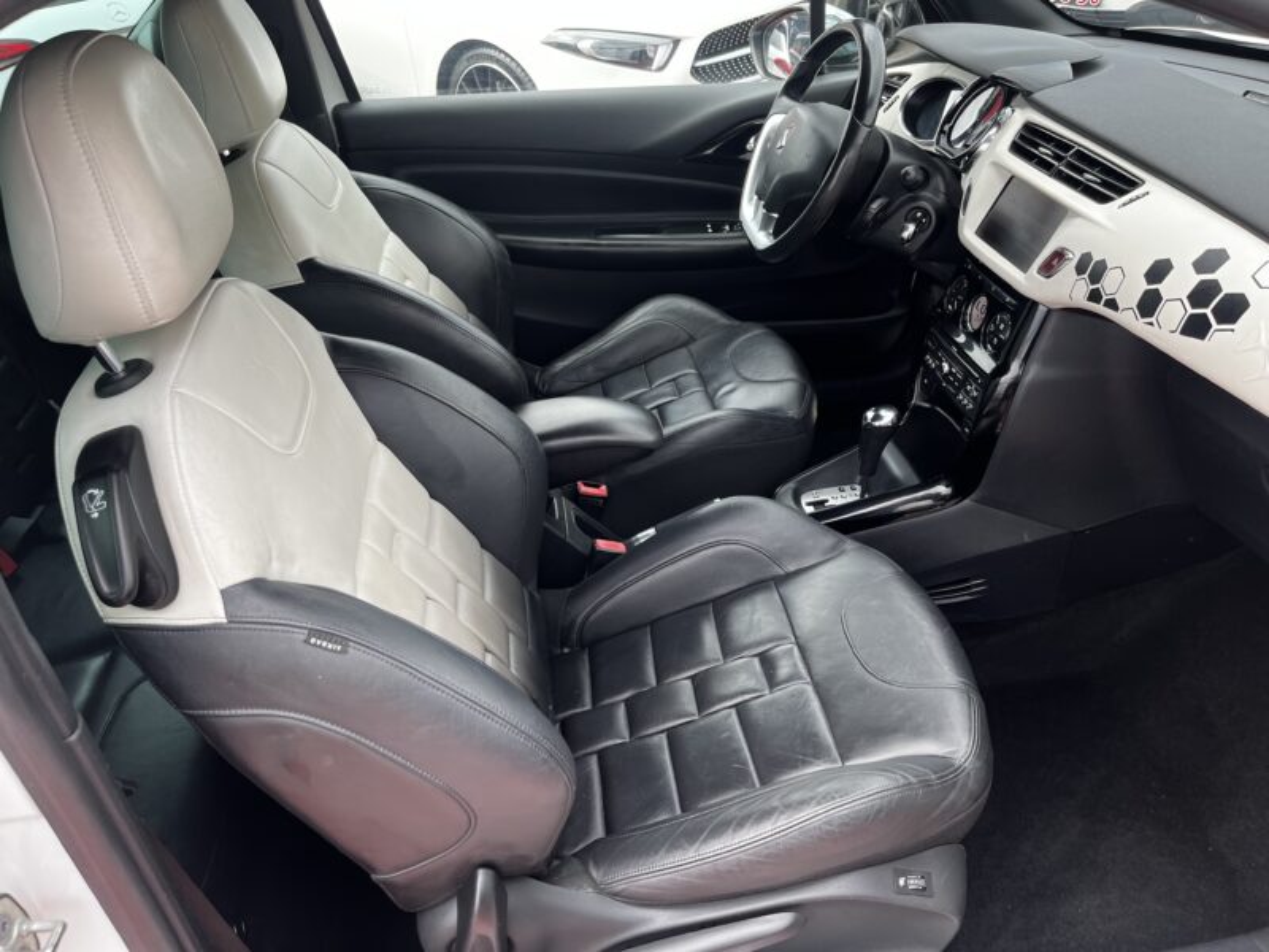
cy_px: 476
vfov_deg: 53.1
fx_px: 953
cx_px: 634
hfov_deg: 67.3
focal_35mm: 26
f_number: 1.6
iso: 40
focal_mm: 5.1
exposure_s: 1/266
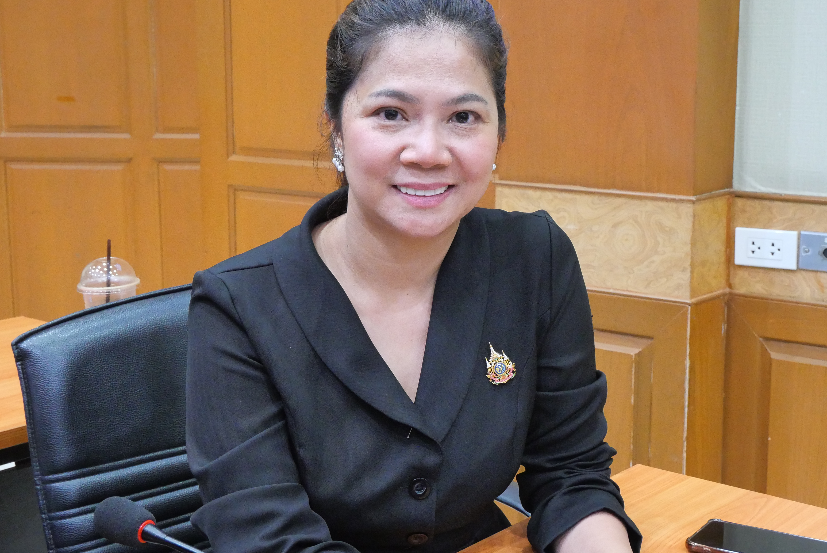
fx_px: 1241
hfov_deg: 36.8
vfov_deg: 25.1
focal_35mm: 54
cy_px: 258
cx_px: 469
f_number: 6.3
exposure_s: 1/20
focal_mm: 22
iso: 3200
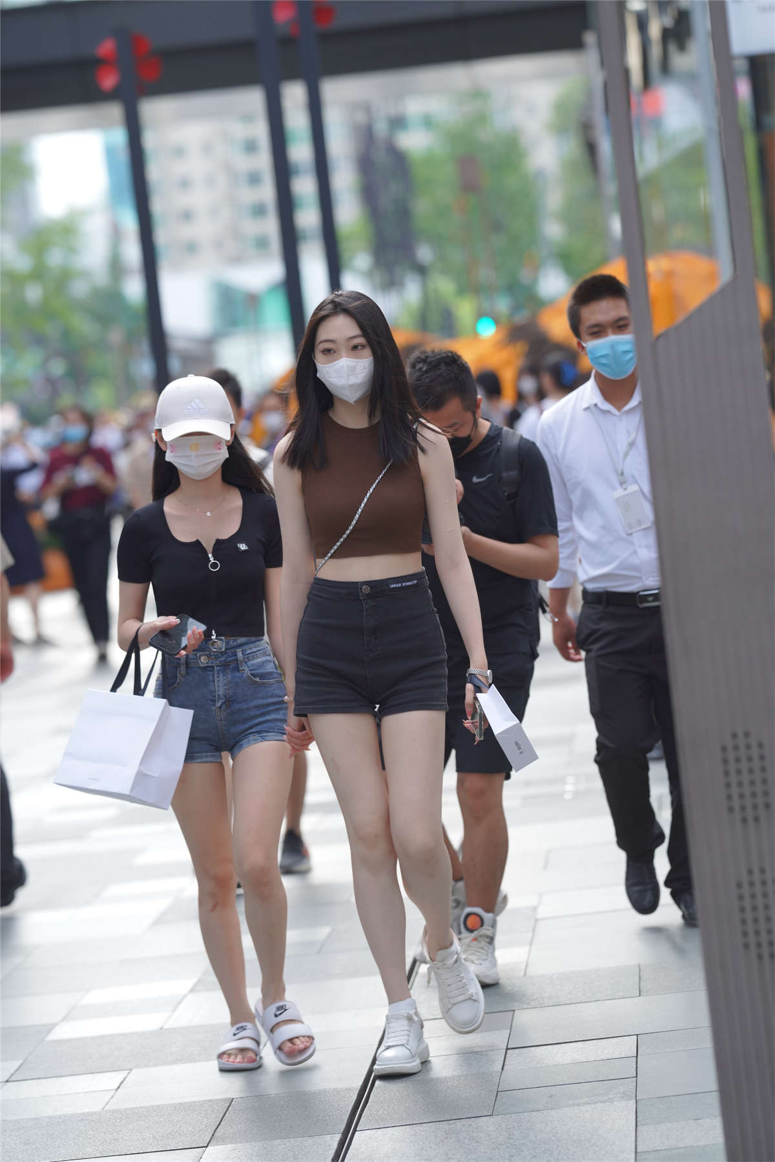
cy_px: 581
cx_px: 388
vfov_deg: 15.2
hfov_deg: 10.2
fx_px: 4359
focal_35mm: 135
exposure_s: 1/640
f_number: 3.2
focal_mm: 135
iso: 400
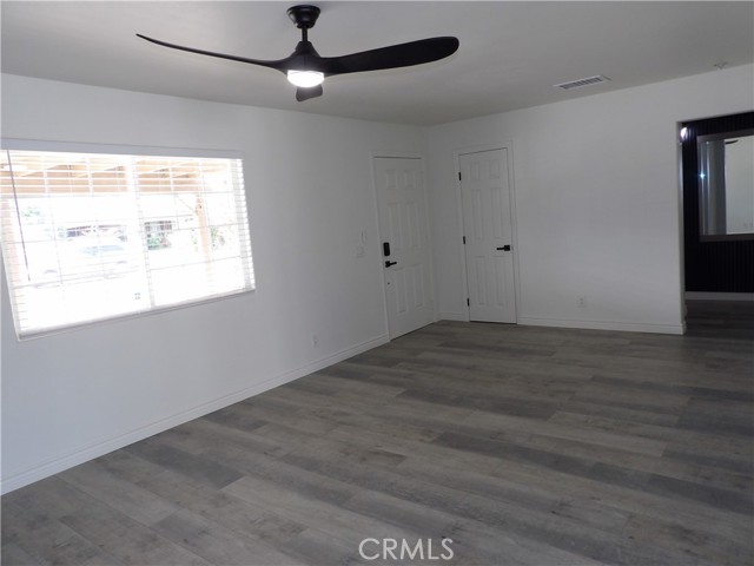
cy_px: 283
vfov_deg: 56.8
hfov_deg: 71.6
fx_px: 523
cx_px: 377
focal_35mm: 24
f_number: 3.2
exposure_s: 1/33
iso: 119
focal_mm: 4.3
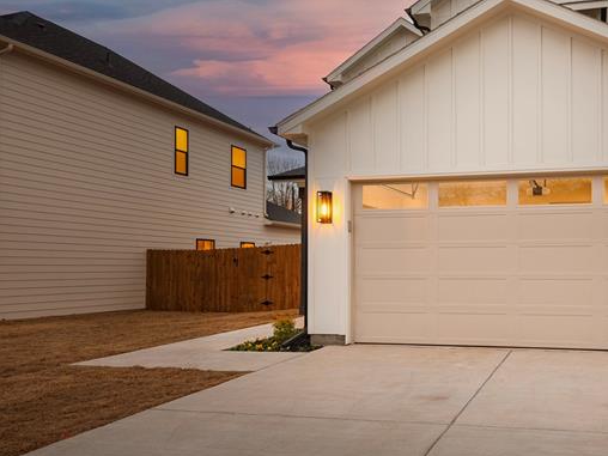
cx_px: 478
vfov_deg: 45.4
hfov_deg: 54.7
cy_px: 254
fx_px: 544
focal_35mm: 31
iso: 100
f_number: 7.1
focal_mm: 16
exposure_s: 1/3
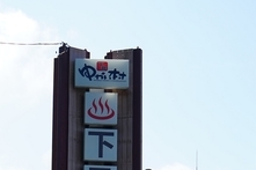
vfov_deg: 10.9
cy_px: 206
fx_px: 874
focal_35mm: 123
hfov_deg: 15.9
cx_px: -73
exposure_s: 1/160
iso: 100
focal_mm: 34
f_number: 6.3
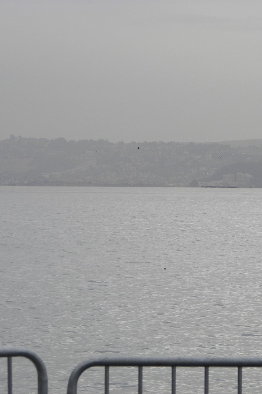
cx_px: 170
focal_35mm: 242
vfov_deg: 8.5
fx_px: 2642
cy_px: 197
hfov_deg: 5.7
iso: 64
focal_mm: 28.8
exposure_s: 1/320
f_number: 3.6
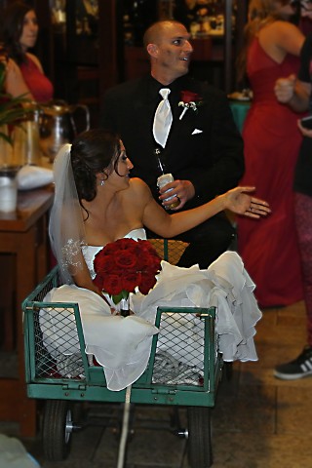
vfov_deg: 40.3
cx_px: 156
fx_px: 637
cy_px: 234
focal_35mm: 49
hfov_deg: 27.5
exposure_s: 1/60
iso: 800
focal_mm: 18.2
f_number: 4.5
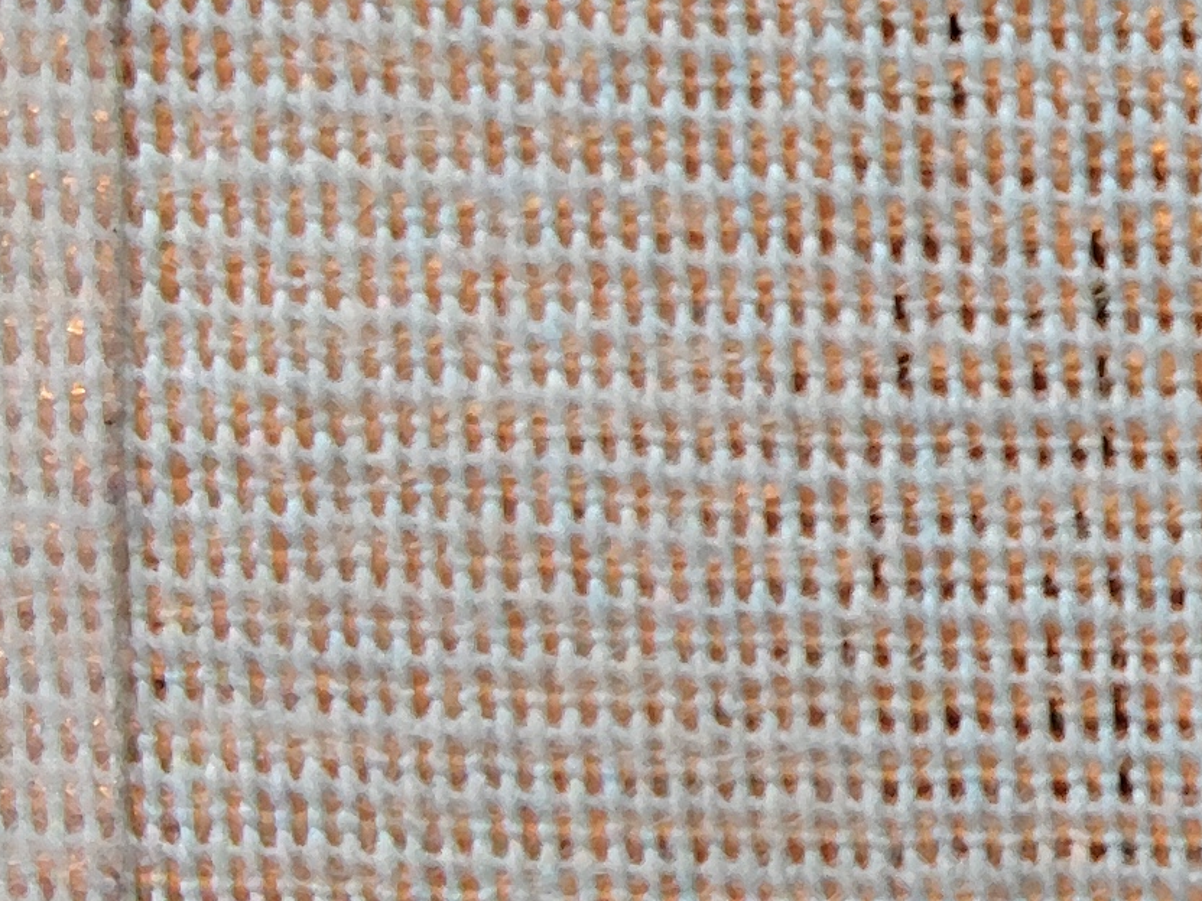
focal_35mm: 102
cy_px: 19
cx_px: 2104
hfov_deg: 16.4
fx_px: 3542
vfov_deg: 14.3
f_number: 2
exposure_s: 1/50
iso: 125
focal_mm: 2.78
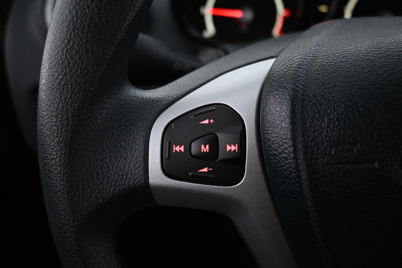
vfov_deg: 40.0
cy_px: 134
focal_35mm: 33
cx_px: 201
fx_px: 368
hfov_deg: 57.2
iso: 3600
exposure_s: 1/40
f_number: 4
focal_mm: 22
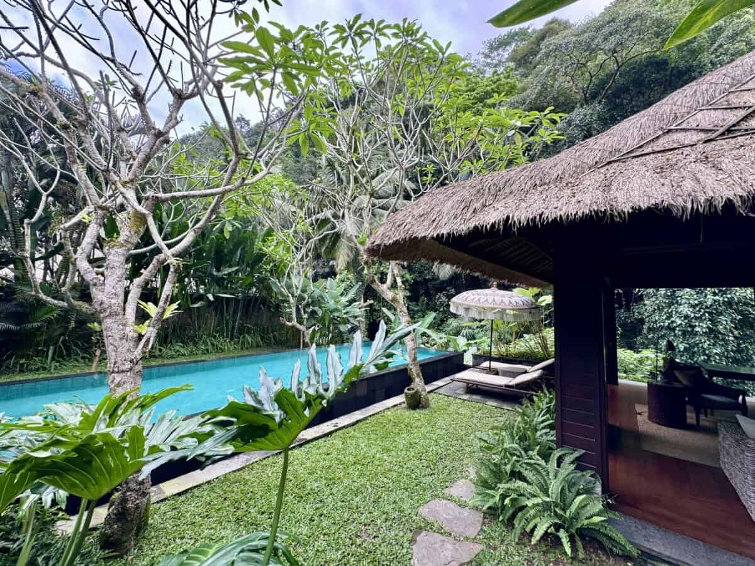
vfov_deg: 85.7
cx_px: 378
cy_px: 283
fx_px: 305
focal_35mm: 14
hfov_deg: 102.1
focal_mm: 2.22
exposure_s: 1/99
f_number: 2.2
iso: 40
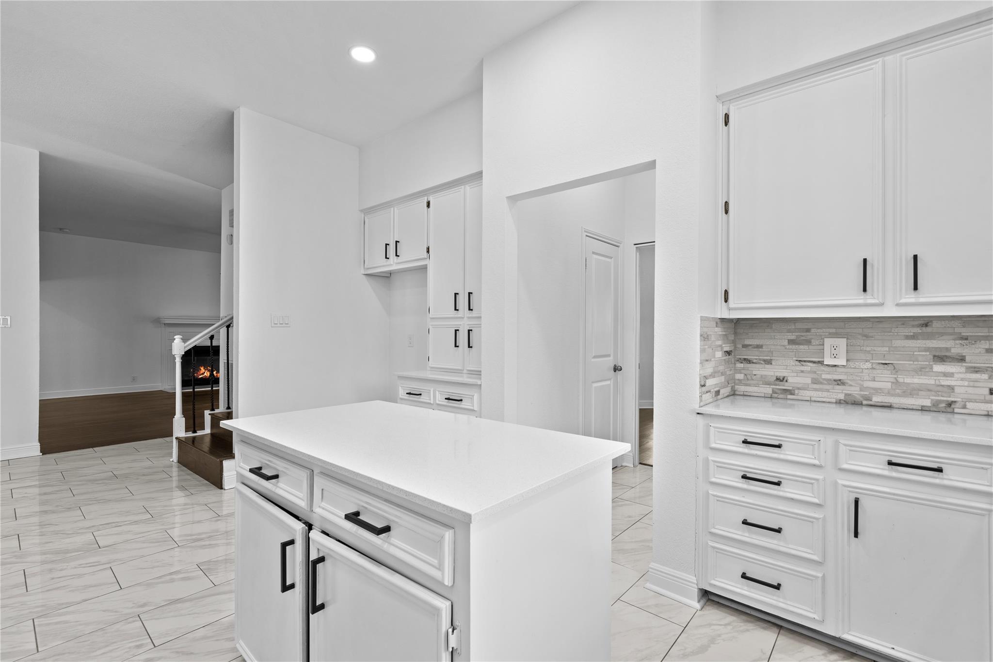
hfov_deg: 96.7
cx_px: 496
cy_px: 331
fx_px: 441
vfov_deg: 73.7
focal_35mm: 16
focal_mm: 16
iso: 100
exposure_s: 1/1.25
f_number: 9
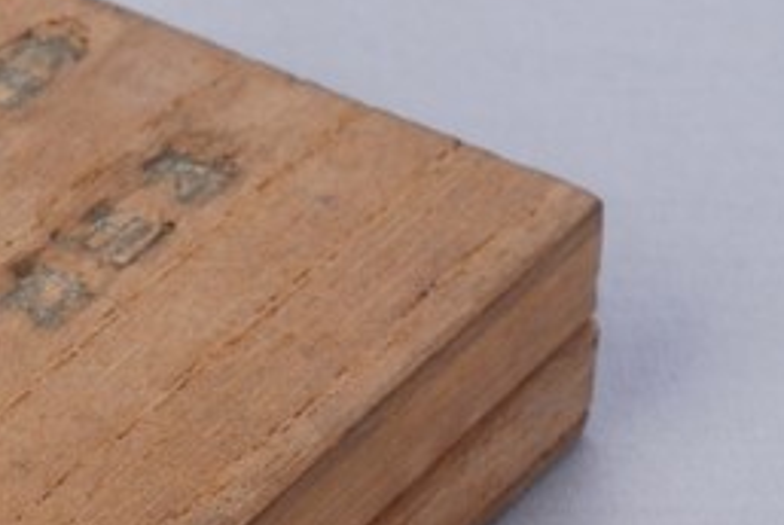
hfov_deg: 9.1
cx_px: -3
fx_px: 4884
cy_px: 458
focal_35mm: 224
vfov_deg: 6.1
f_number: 25
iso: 100
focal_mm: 60
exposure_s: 1/100
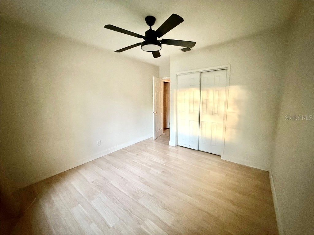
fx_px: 127
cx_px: 157
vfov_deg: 85.7
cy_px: 118
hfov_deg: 102.1
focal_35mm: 14
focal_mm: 2.22
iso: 1250
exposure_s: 1/60
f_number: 2.2
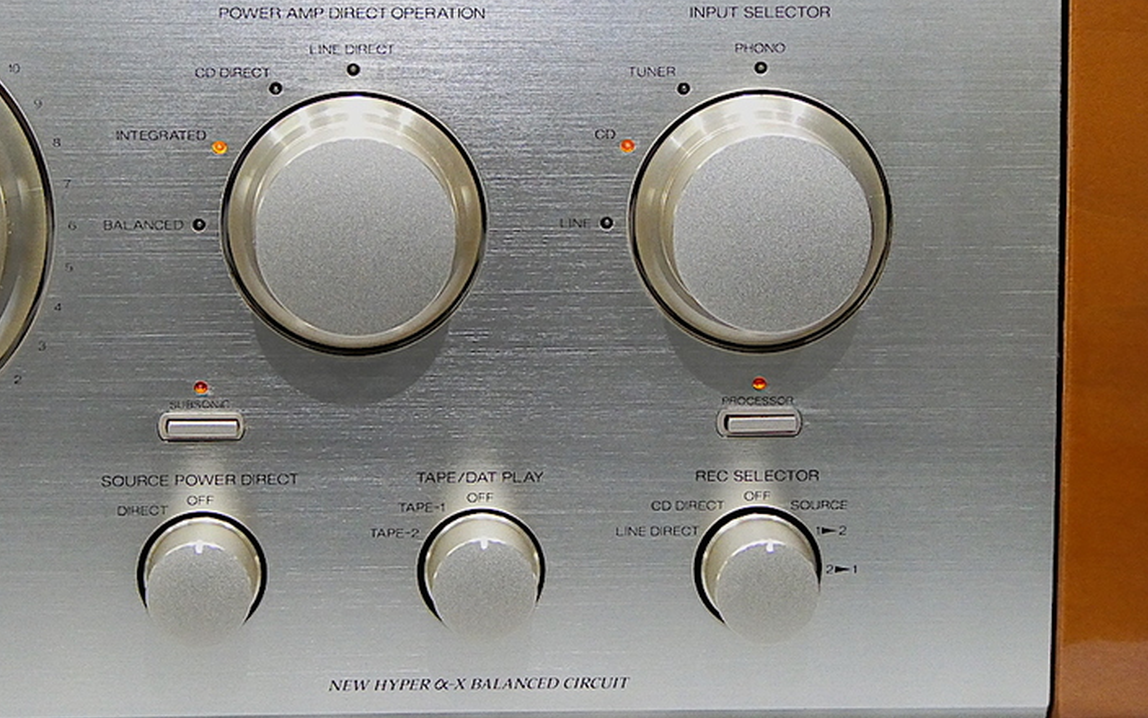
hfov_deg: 16.1
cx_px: 465
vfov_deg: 10.1
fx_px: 4067
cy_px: 318
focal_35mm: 130
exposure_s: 1/50
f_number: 4.9
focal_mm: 16.1
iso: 1600
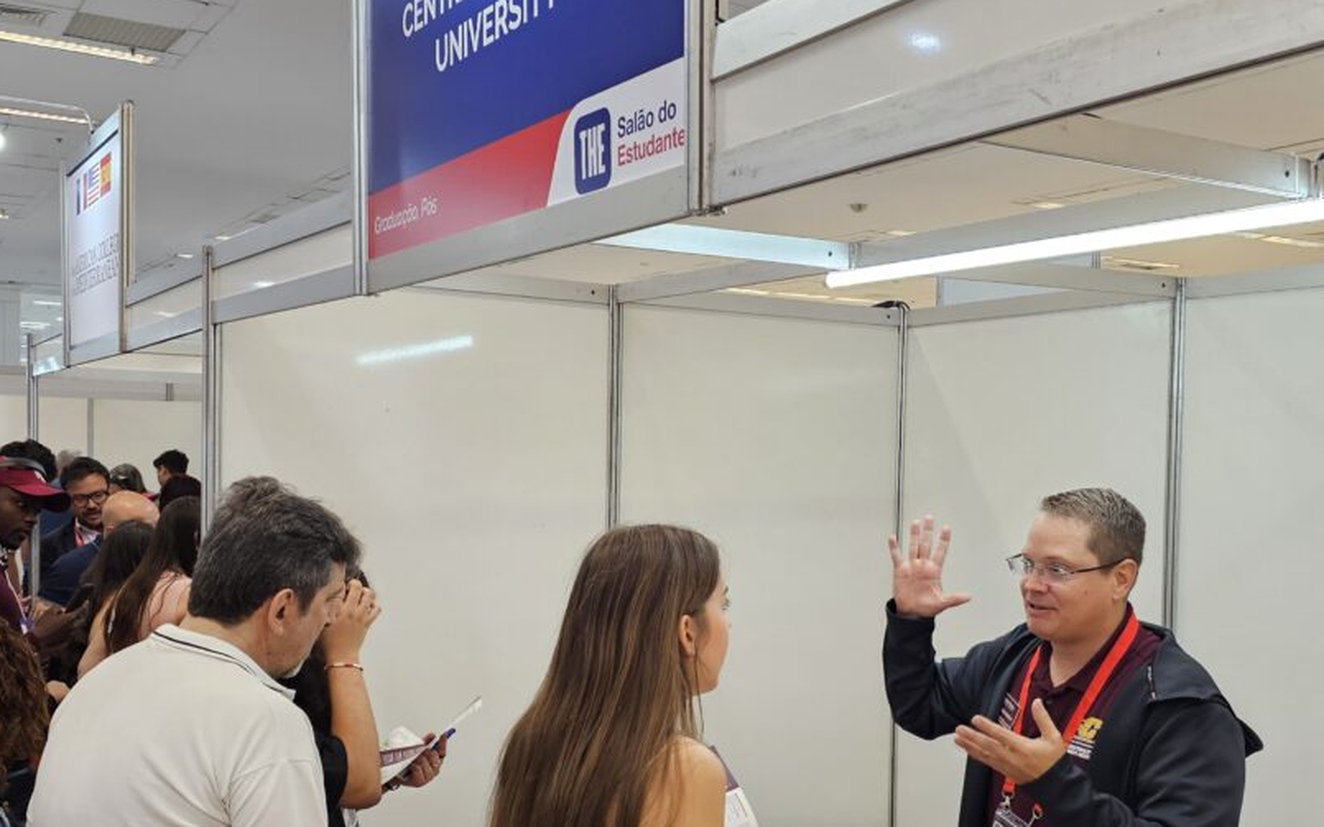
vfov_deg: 40.1
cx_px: 561
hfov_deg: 60.9
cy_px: 546
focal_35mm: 31
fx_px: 1119
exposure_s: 1/120
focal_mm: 6.3
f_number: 1.7
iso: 200
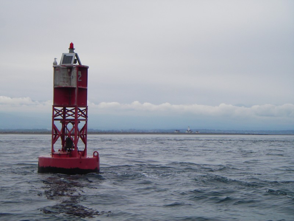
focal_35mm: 72
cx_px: 147
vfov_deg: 20.4
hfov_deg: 27.0
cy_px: 110
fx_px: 612
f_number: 7.6
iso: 50
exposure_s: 1/160
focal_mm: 12
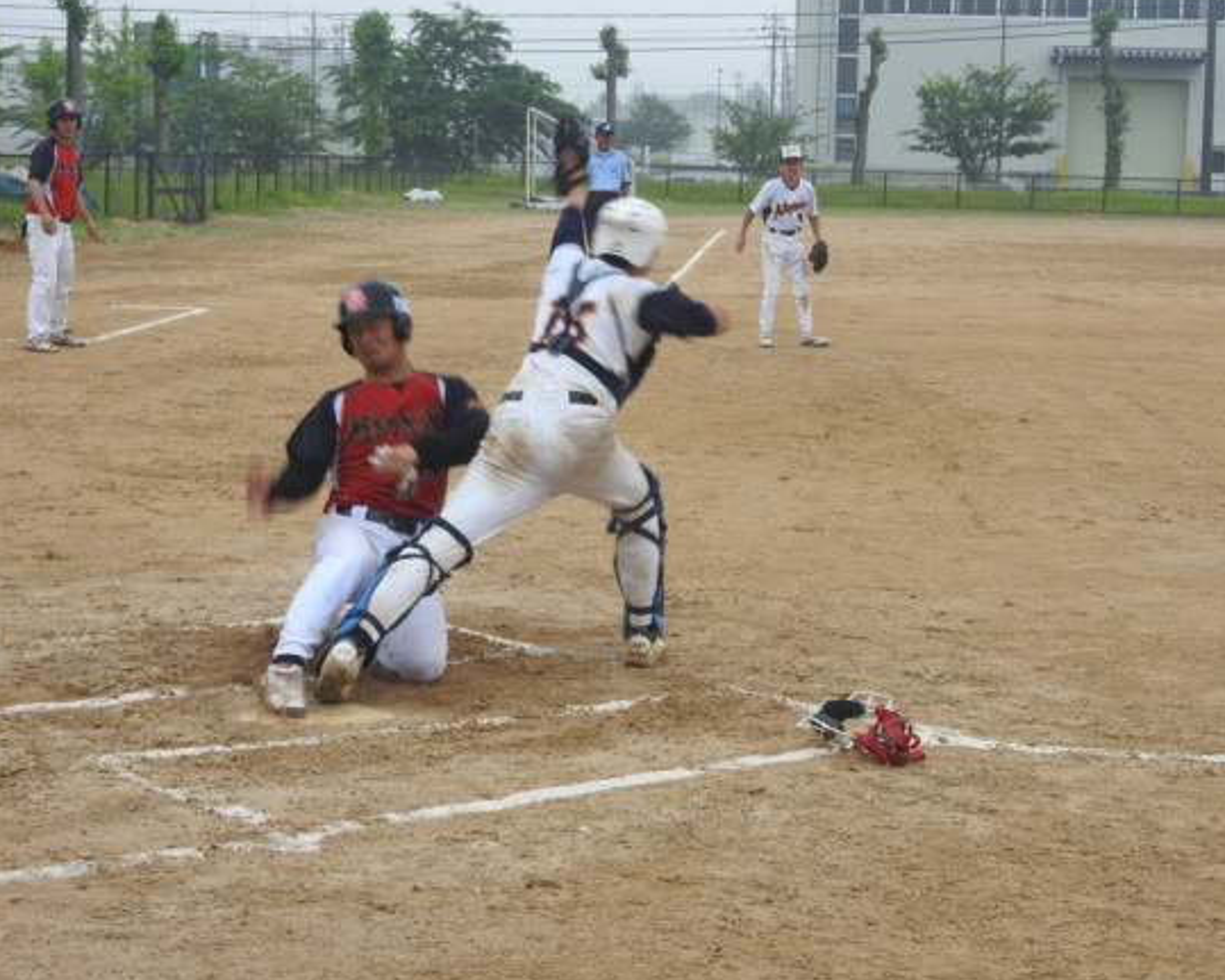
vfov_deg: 17.7
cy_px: 484
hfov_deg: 22.0
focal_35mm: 87
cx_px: 623
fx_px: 3154
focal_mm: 14.3
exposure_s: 1/60
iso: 100
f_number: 4.5
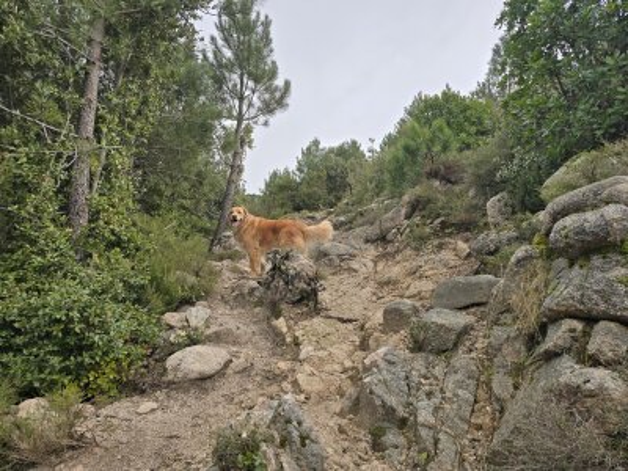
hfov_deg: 73.9
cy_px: 236
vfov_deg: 58.9
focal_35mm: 23
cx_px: 314
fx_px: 417
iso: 12
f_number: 1.7
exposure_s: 1/494
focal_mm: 6.3
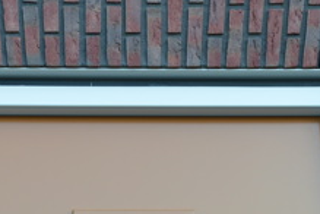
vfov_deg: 18.2
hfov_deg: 27.3
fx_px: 658
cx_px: 153
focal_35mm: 74
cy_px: 40
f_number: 5.6
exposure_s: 1/125
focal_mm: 18
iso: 400
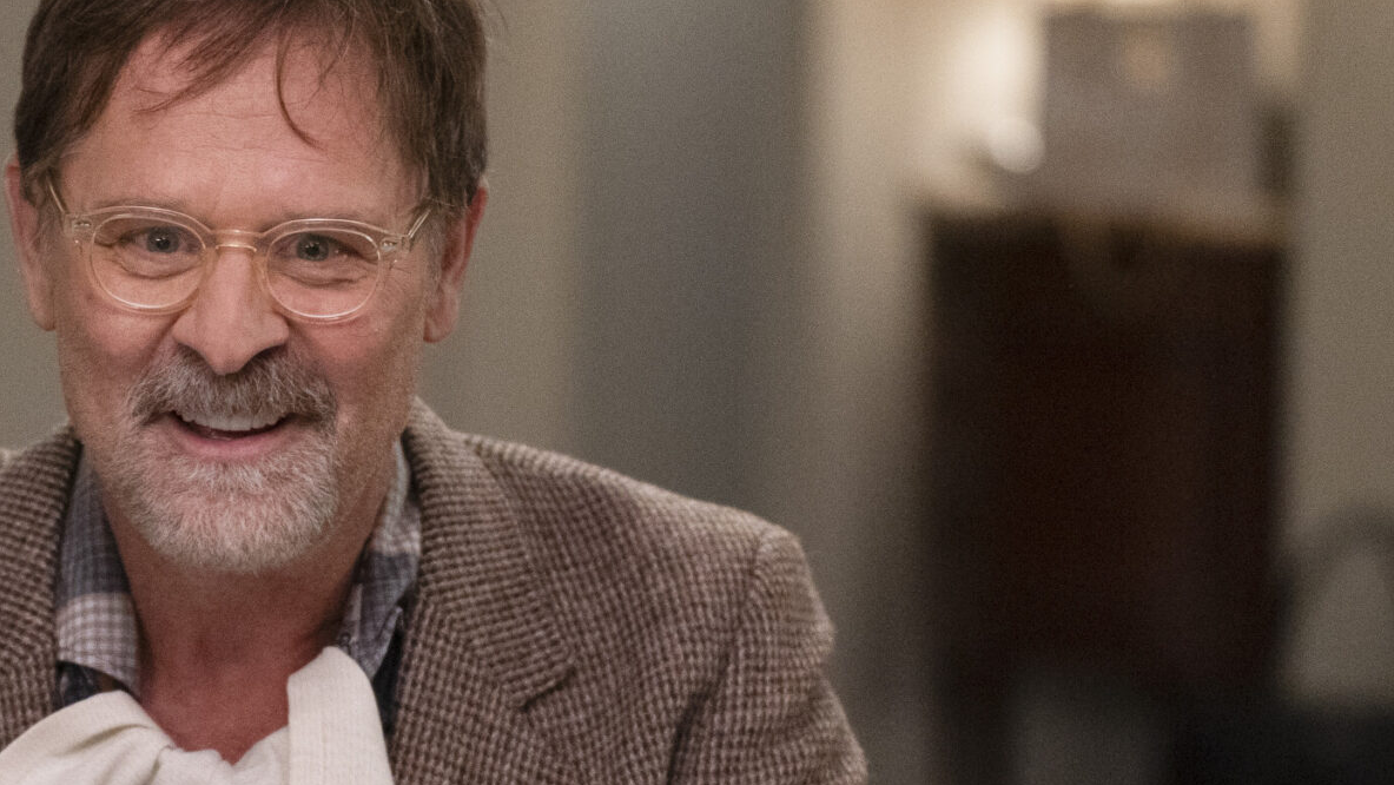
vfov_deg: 5.1
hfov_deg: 9.0
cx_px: 376
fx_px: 8799
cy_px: 787
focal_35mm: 238
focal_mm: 105
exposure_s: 1/250
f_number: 2.8
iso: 4000
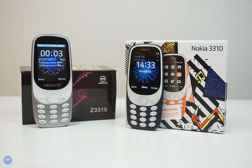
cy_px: 84
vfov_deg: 31.9
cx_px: 126
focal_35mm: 42
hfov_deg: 46.4
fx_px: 294
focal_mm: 28
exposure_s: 1/60
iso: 400
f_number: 4.5
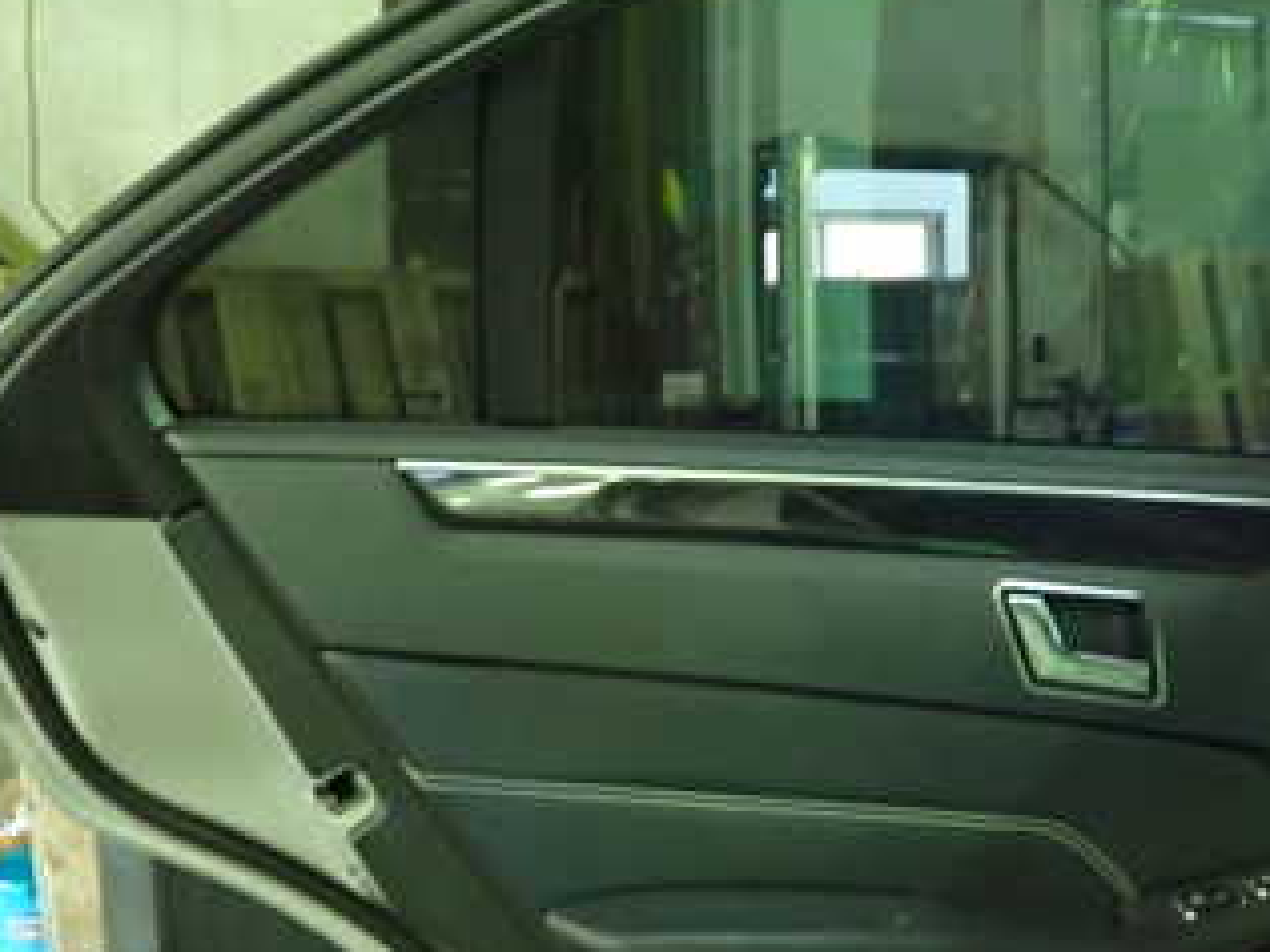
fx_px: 2091
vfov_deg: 25.6
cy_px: 590
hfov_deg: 33.7
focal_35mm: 57
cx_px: 776
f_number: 2.3
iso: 800
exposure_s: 1/25
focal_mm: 5.4
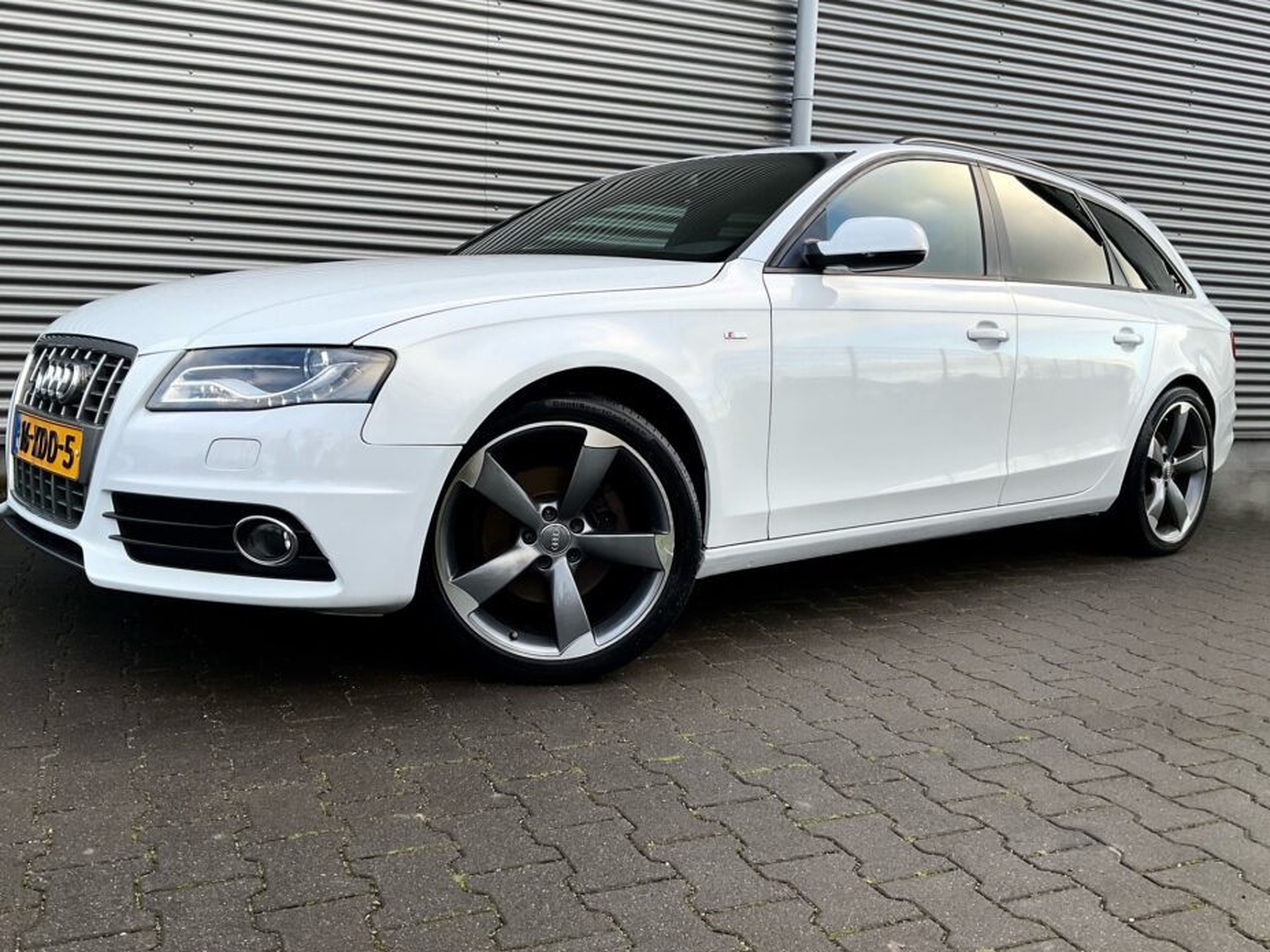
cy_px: 464
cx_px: 613
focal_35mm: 32
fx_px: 1174
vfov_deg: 44.2
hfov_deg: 56.8
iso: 16
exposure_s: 1/165
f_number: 1.8
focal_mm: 3
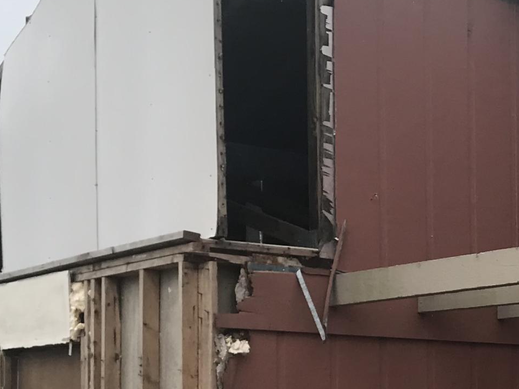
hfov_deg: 21.2
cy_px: 429
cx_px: 566
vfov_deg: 16.3
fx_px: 1319
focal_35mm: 88
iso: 20
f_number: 1.8
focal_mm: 3.99
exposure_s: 1/1100
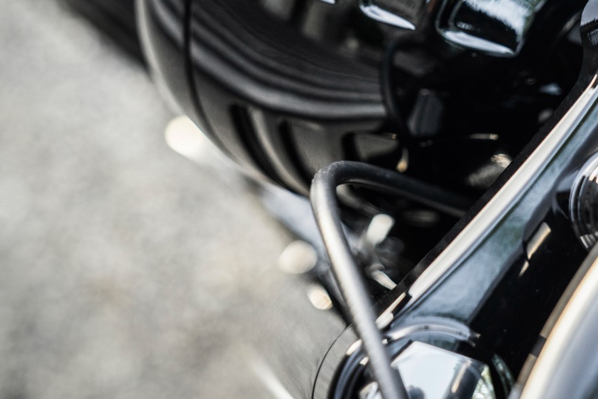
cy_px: 46
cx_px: 518
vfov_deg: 13.7
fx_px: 1644
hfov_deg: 20.3
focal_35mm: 99
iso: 250
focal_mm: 54
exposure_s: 1/60
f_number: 2.8
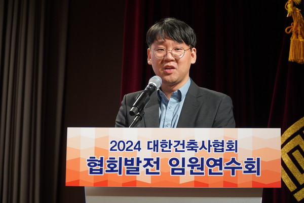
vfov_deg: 14.7
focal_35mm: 93
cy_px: 102
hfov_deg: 21.9
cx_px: 152
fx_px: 785
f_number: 4
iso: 640
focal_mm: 62
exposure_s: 1/160
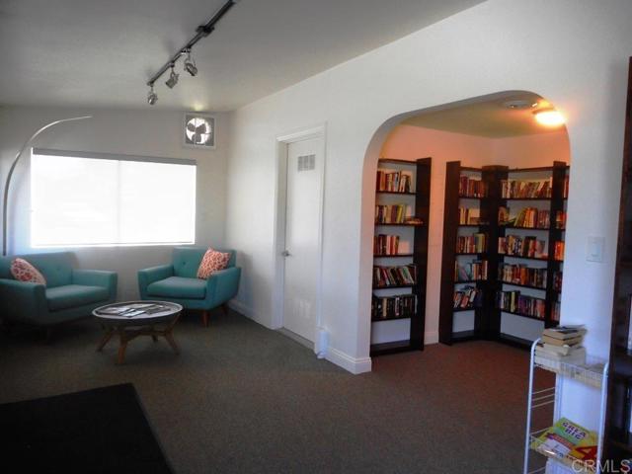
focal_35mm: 25
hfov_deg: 69.4
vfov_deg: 54.9
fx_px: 456
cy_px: 237
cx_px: 316
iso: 250
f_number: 3.7
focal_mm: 4.5
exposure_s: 1/30
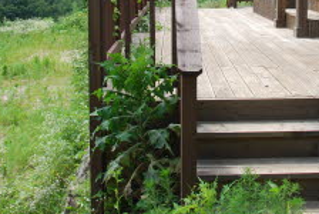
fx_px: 594
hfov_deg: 29.9
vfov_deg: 19.7
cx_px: 206
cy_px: -6
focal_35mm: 67
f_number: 6.3
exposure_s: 1/160
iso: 100
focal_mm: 20
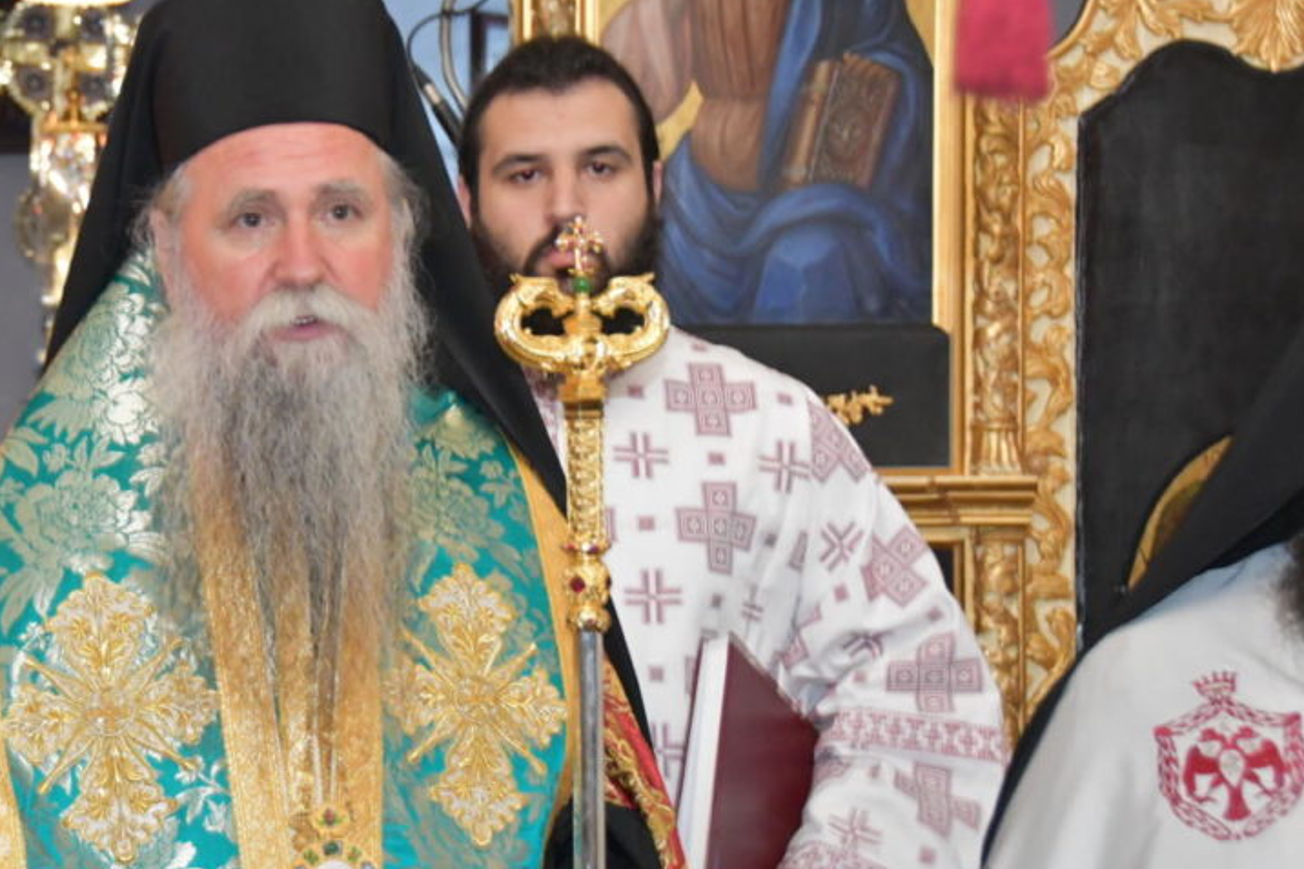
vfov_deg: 13.3
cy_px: 455
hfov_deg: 19.7
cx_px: 377
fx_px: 3730
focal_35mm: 103
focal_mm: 48
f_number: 4.5
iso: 4500
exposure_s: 1/60
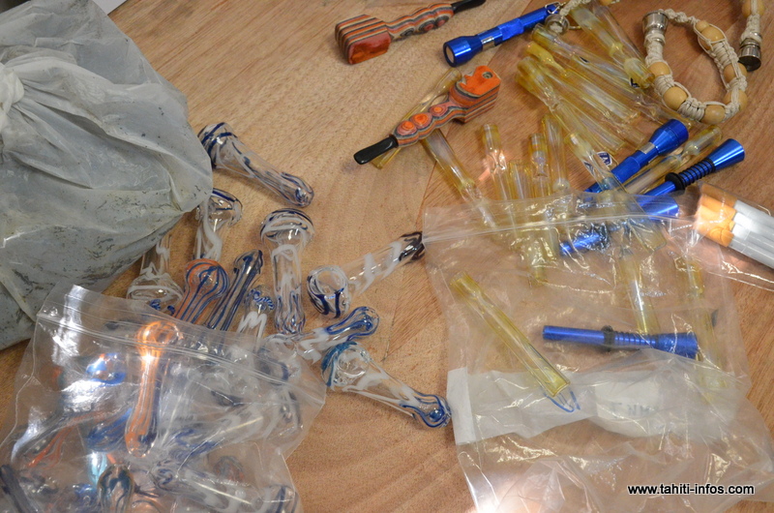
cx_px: 387
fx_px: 1030
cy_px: 256
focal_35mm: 48
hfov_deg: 41.2
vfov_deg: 28.0
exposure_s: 1/320
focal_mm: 32
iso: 5000
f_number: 9
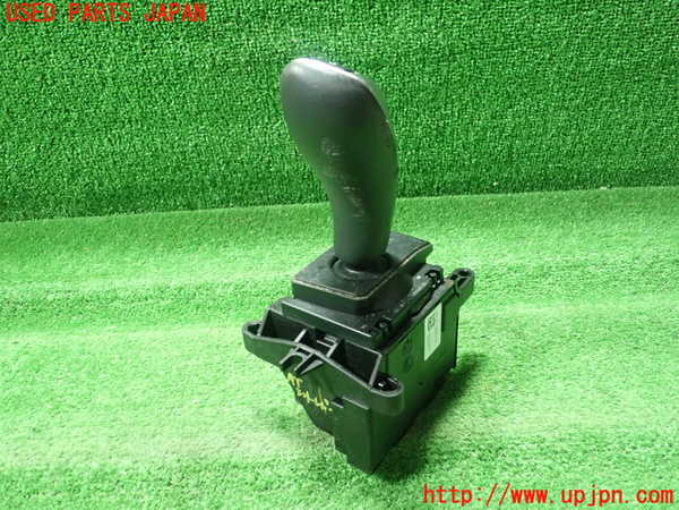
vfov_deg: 46.8
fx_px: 588
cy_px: 255
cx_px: 340
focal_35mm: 30
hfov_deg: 60.0
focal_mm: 5.5
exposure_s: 1/60
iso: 800
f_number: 2.3
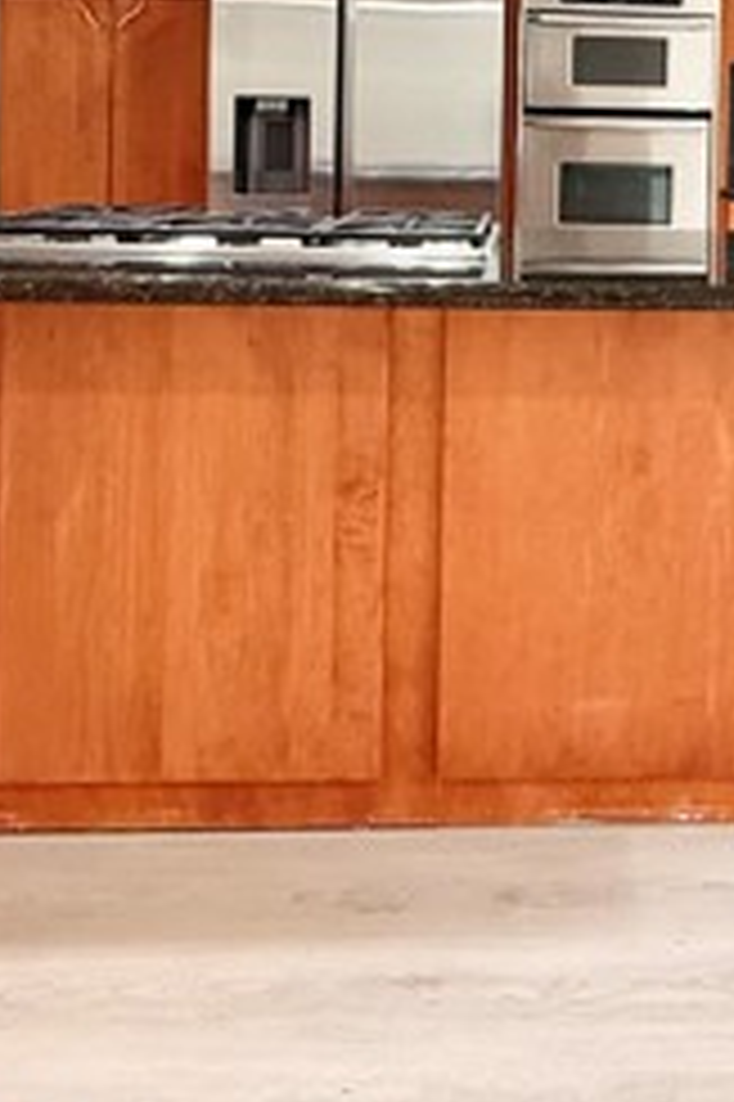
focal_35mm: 38
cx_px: 594
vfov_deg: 46.3
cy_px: 130
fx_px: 1164
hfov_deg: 33.9
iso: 500
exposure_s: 1/120
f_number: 2.2
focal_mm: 2.22
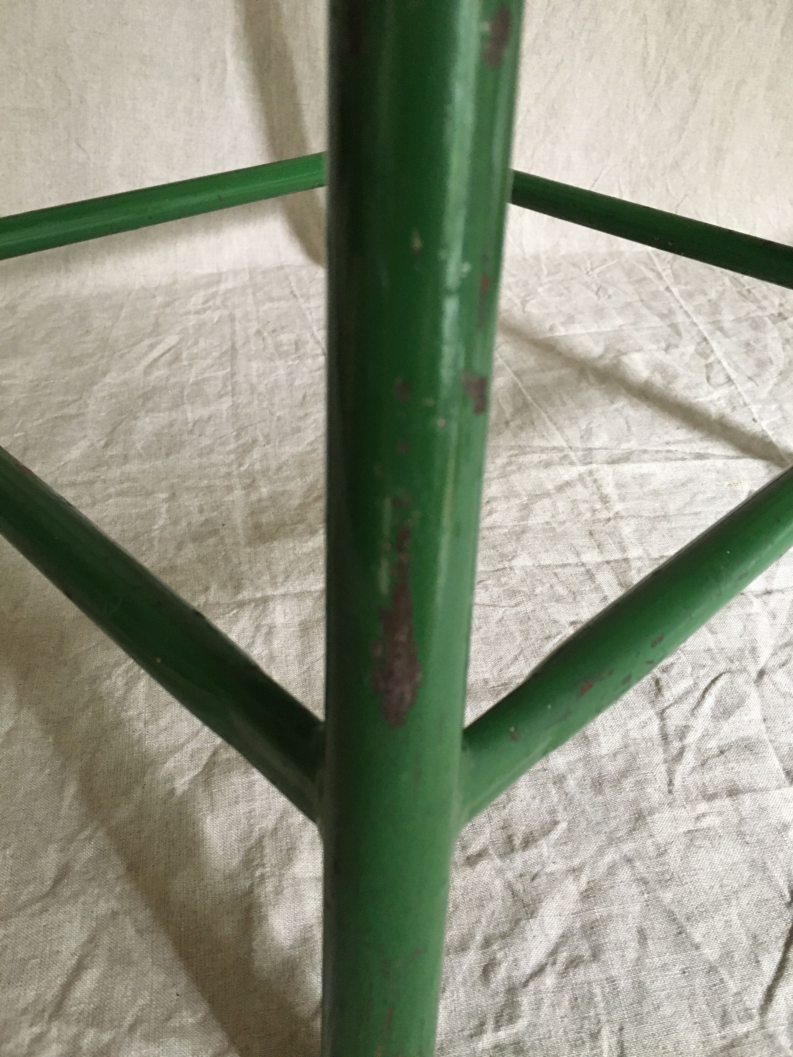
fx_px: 886
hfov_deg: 48.2
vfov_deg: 61.7
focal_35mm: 29
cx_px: 396
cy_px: 528
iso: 200
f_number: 2.2
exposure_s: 1/25
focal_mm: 4.15
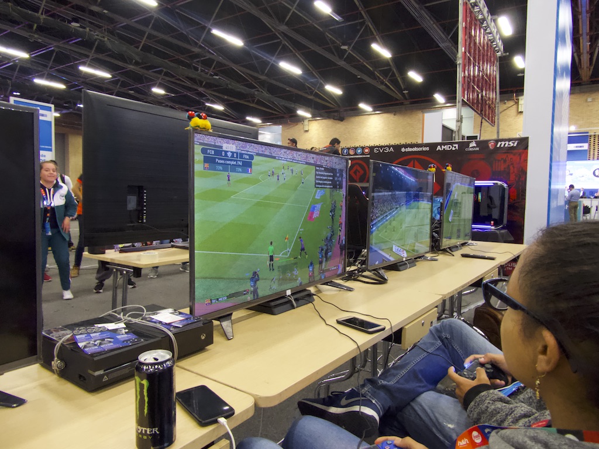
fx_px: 415
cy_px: 224
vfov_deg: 56.8
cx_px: 300
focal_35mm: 24
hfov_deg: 71.6
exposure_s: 1/50
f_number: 3.3
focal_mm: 4.3
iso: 800
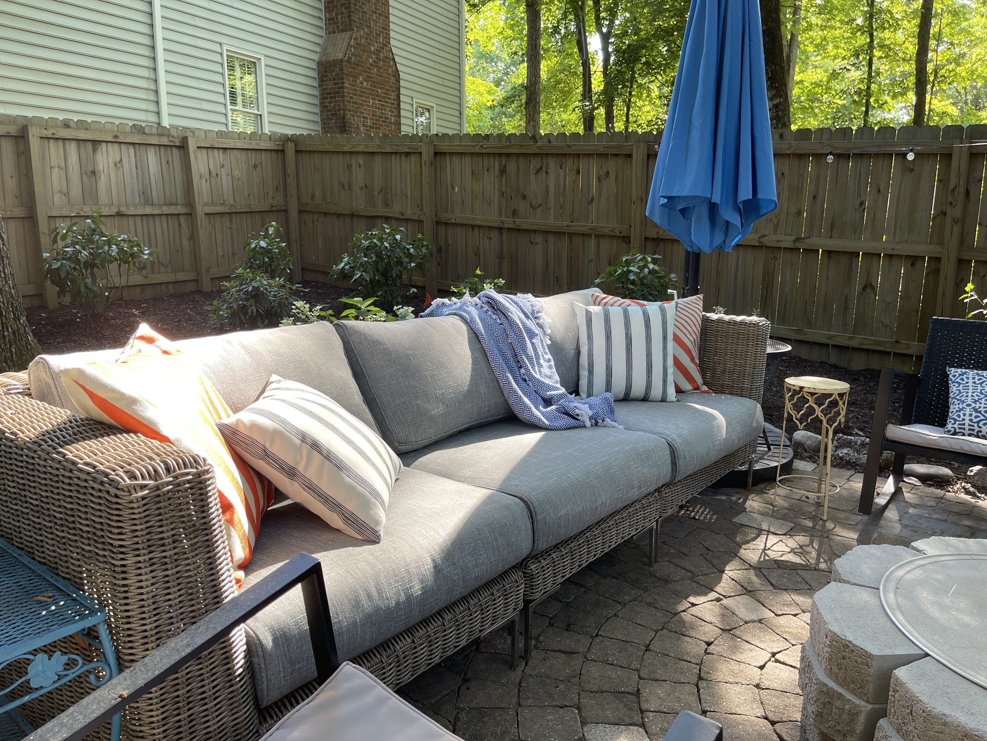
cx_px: 494
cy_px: 370
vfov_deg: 53.1
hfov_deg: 67.3
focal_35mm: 26
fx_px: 741
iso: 40
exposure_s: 1/121
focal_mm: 5.1
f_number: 1.6
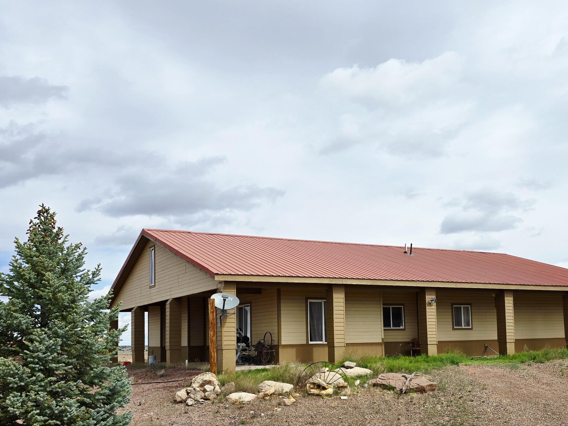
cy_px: 285
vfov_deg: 38.2
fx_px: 607
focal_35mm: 37
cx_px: 312
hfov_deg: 50.1
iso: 12
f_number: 1.7
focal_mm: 6.3
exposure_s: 1/1429
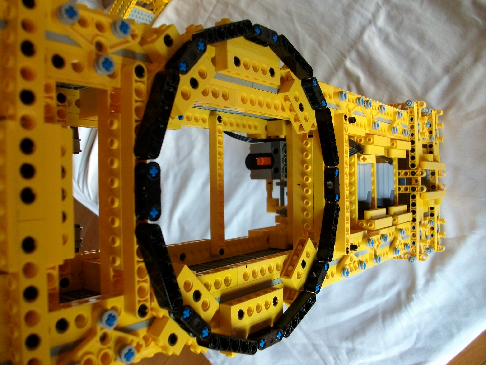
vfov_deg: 44.2
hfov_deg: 56.8
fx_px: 449
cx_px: 243
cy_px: 182
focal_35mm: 32
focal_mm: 5.7
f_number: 2.9
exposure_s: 1/30.7
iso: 200
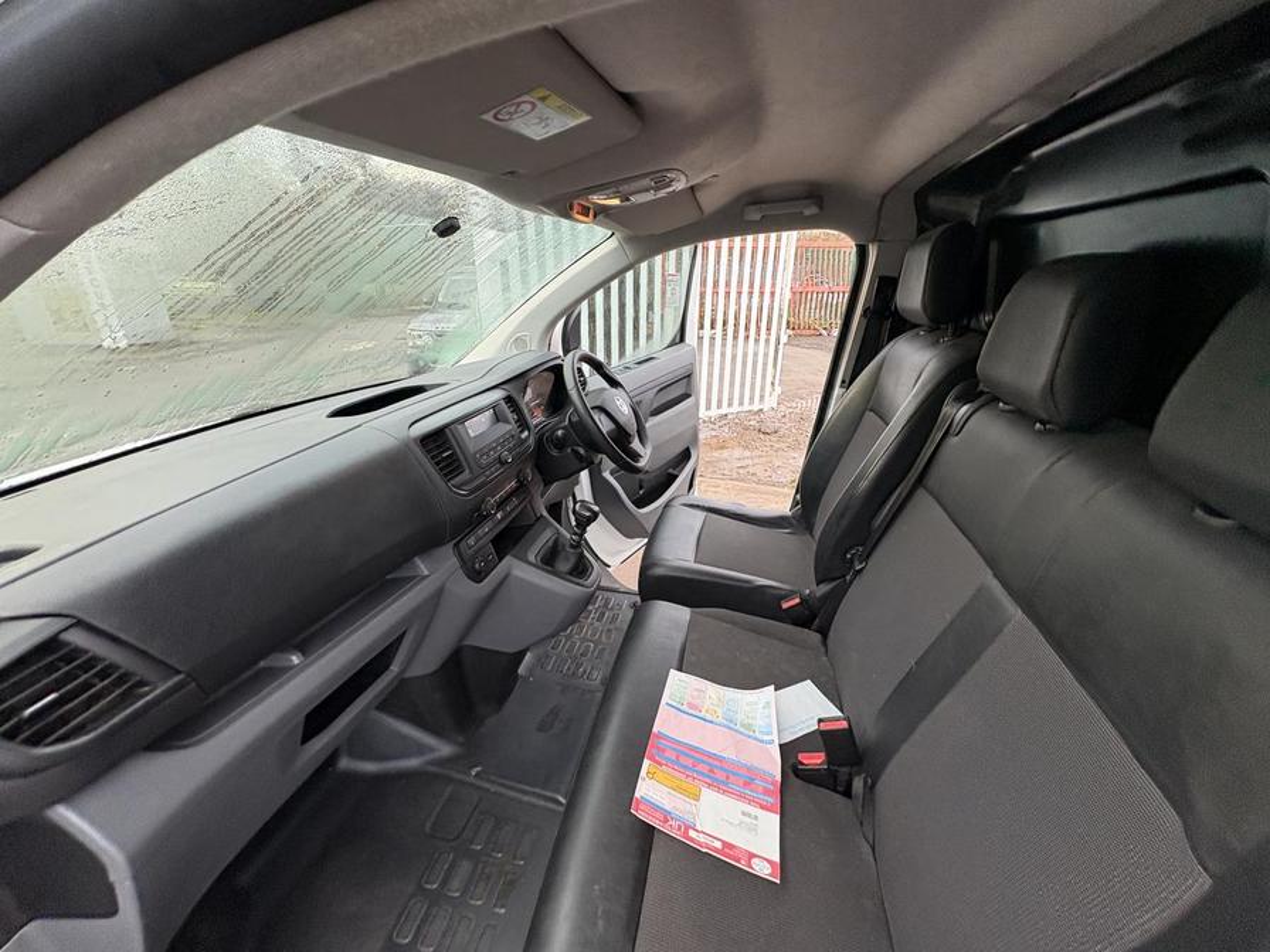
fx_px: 514
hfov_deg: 102.1
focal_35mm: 14
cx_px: 635
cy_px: 476
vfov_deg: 85.7
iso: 200
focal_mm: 2.22
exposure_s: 1/99
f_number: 2.2
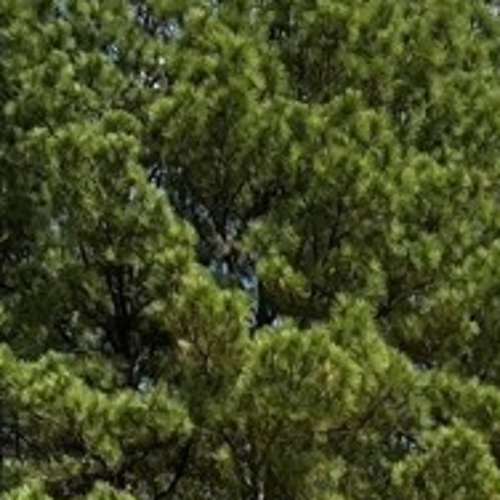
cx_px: 753
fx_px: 3072
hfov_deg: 9.1
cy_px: 1723
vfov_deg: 7.6
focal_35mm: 188
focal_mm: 5.7
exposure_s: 1/3704
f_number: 1.5
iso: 50
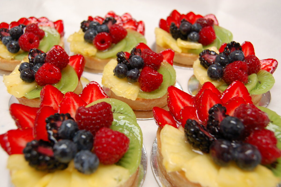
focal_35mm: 34
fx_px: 269
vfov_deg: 38.3
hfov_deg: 55.1
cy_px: 94
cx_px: 140
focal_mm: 23
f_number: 4
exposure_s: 1/60
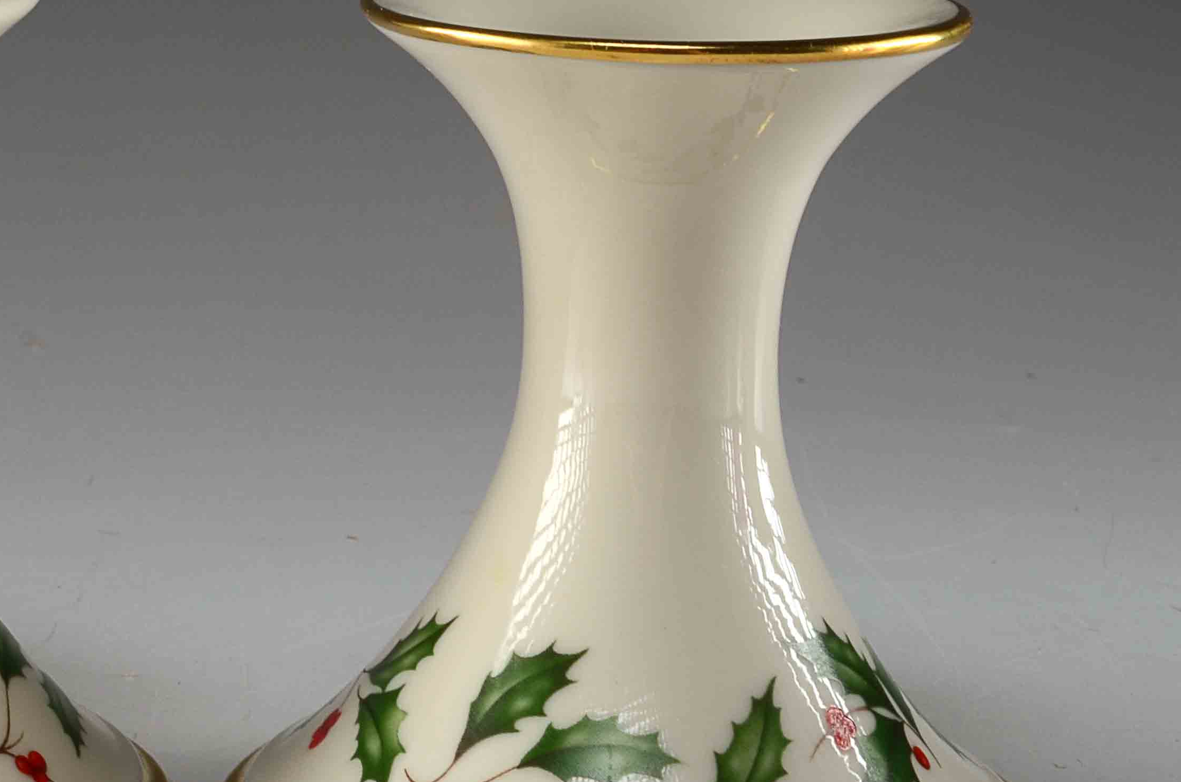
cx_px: 215
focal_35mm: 116
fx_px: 3801
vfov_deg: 11.8
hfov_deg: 17.5
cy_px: 365
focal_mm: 35
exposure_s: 1/80
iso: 100
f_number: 16
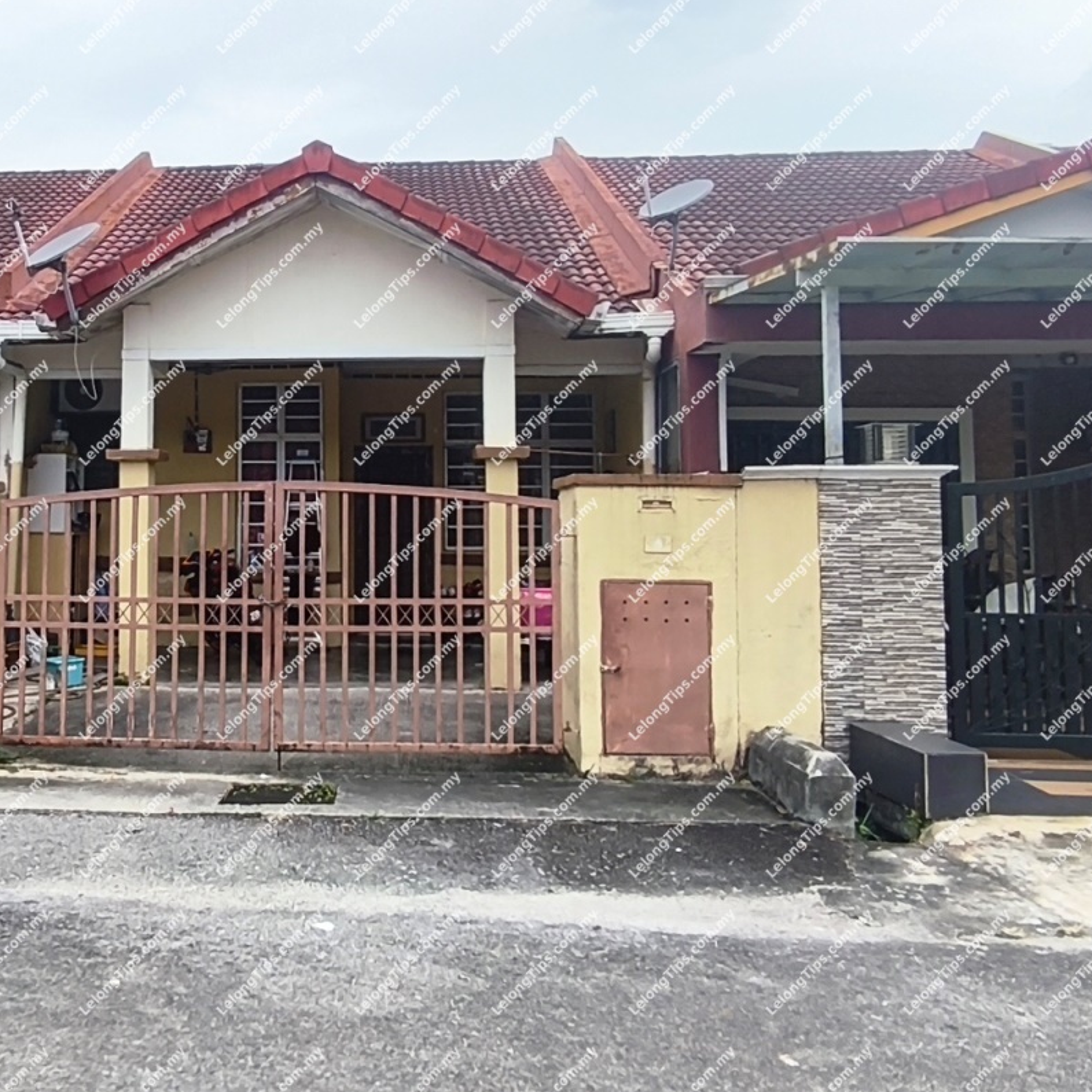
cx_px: 283
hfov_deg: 65.7
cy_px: 474
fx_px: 785
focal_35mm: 22
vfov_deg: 69.3
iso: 50
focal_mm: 1.65
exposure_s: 1/1634
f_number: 2.2
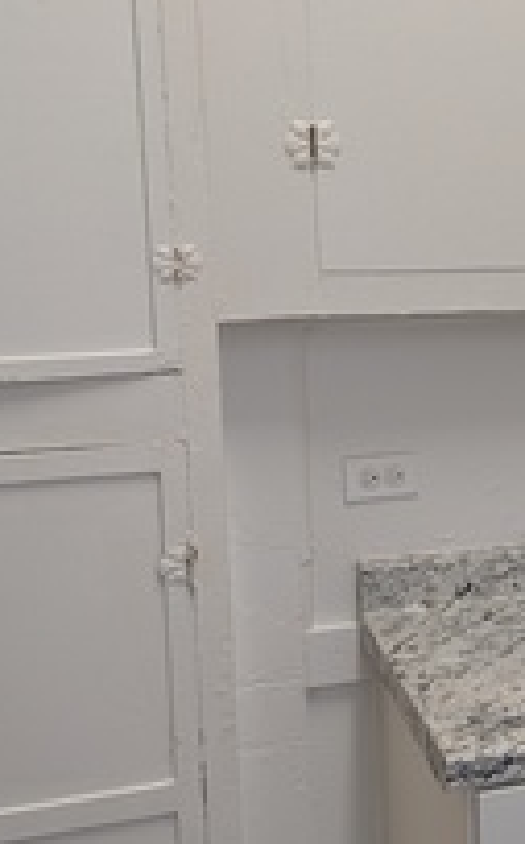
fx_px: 1377
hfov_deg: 19.6
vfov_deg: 34.0
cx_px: 715
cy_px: 364
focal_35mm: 60
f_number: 1.7
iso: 38
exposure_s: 1/24
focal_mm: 4.53
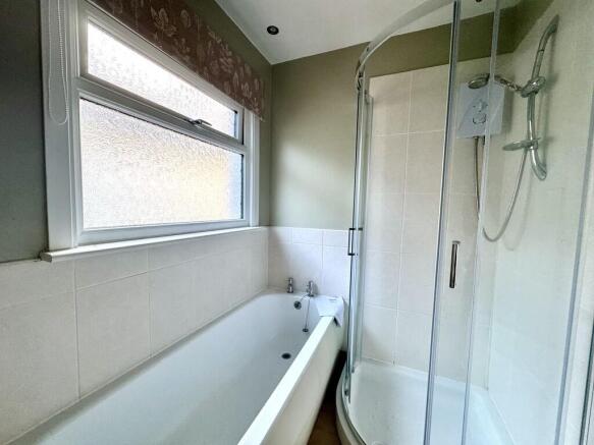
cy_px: 222
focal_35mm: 14
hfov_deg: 102.1
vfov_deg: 85.7
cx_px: 297
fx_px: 240
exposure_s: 1/99
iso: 200
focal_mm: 2.22
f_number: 2.2
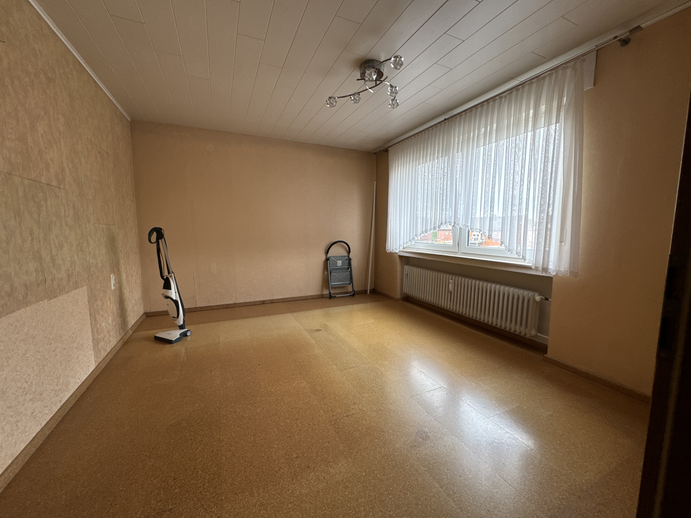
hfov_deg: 102.1
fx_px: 279
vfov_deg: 85.7
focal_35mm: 14
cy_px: 259
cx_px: 346
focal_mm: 2.22
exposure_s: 1/66
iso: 125
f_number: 2.2
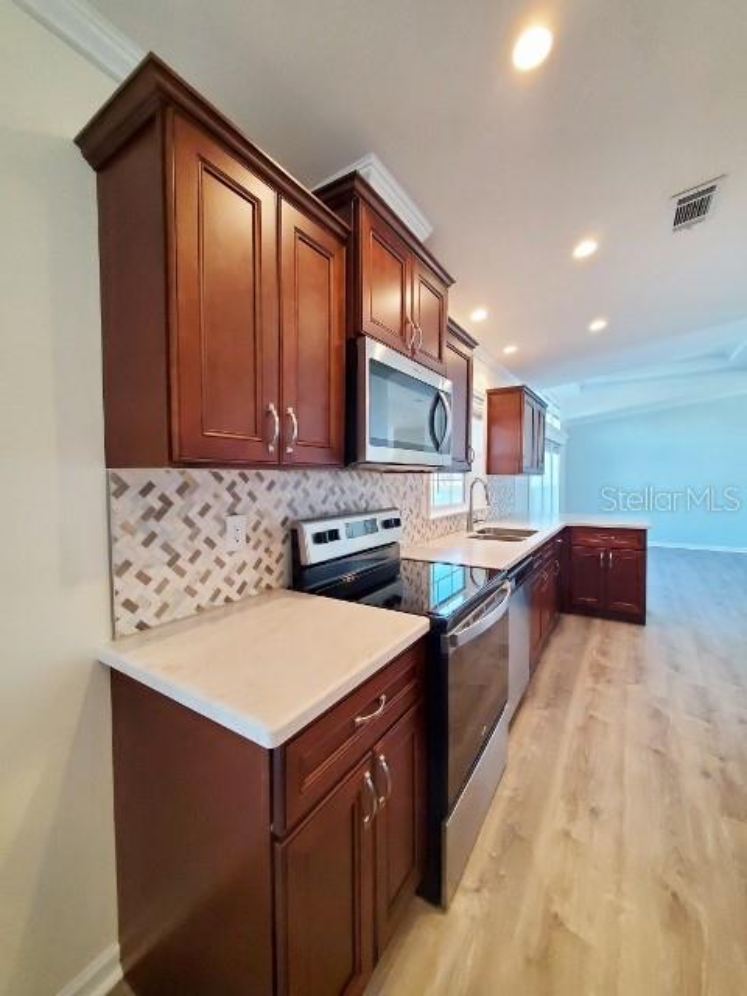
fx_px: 374
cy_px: 498
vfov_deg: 106.2
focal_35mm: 13
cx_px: 374
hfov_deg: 89.9
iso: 320
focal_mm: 1.8
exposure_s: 1/60
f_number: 2.2
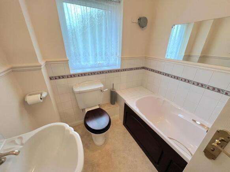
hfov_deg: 106.2
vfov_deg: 89.9
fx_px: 86
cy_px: 86
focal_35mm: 13
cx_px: 115
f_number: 1.8
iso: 250
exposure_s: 1/100
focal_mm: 1.57
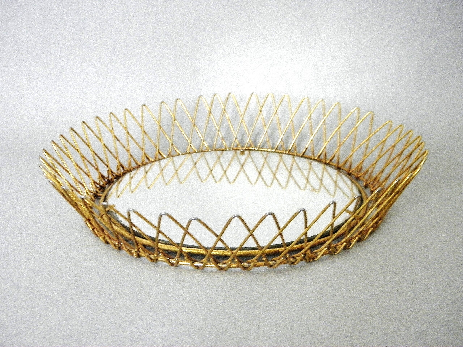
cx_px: 232
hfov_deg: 47.9
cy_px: 174
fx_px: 522
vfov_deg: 36.8
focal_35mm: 39
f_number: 3.8
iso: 250
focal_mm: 7.1
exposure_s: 1/8
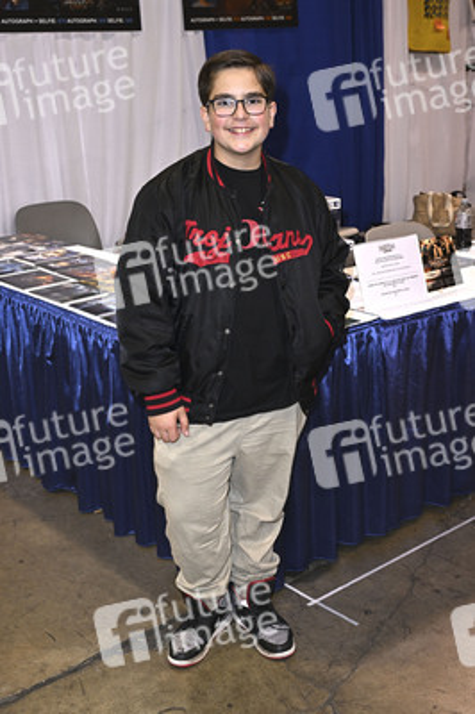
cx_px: 238
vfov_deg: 51.9
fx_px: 734
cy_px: 357
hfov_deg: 35.9
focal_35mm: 37
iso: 1000
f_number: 5.6
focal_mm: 37
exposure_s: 1/250
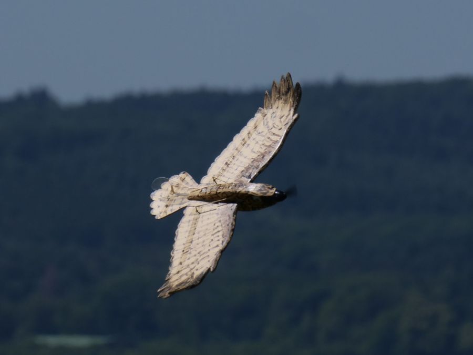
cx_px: 236
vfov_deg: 2.7
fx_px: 7652
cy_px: 178
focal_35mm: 560
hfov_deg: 3.5
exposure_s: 1/2000
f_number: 7.1
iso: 200
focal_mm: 280
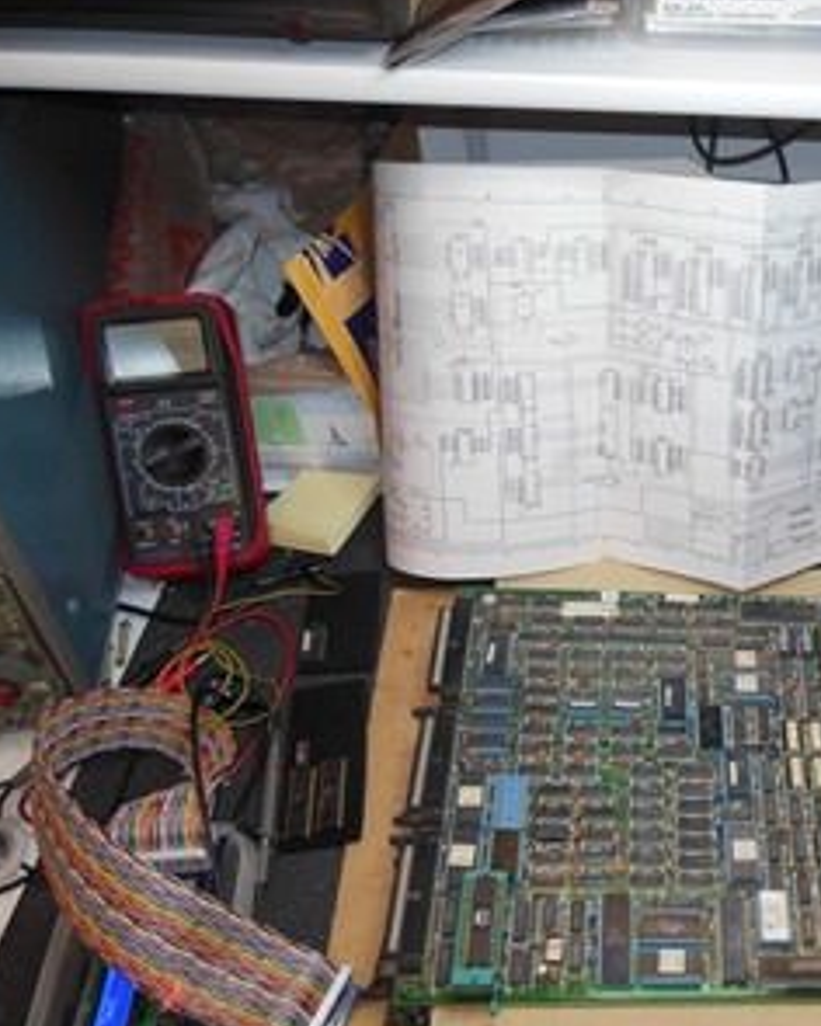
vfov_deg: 49.0
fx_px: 1124
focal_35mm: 37
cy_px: 567
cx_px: 741
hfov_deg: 37.5
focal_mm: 4.5
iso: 125
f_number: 3.2
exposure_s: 1/30
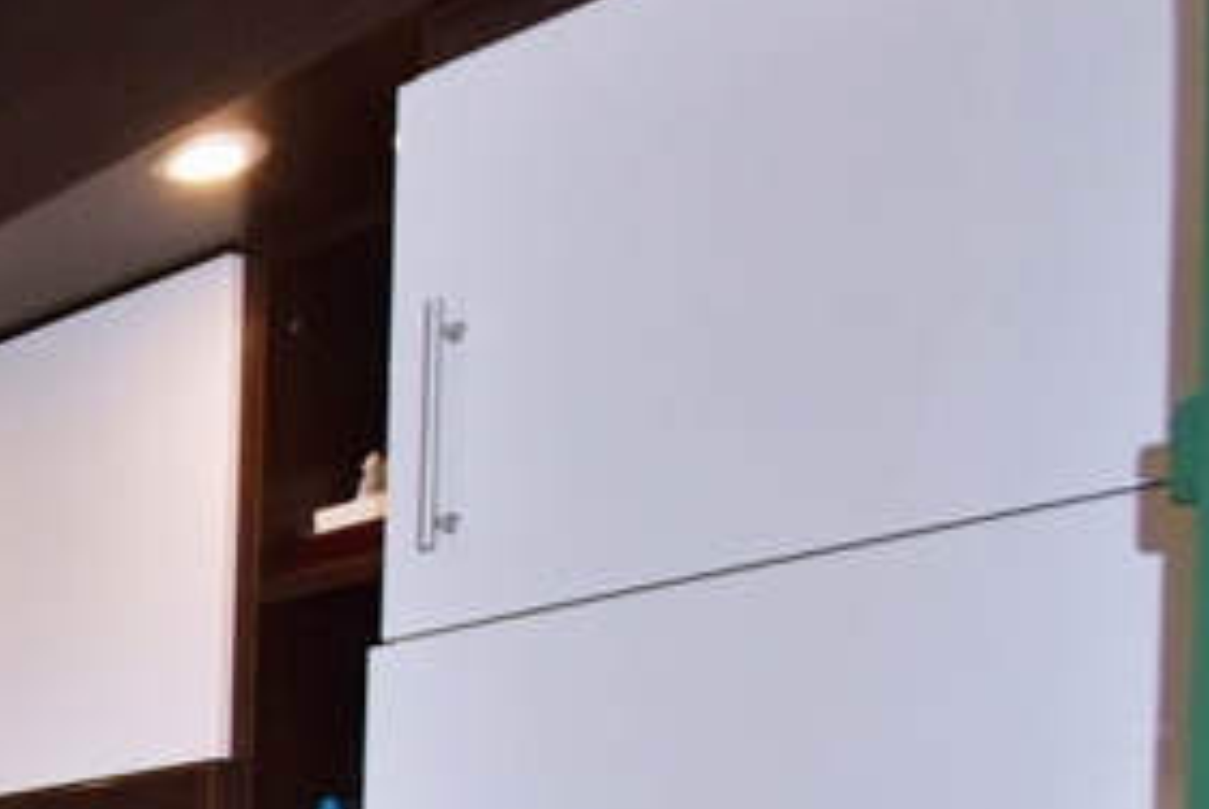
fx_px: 2152
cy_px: 1291
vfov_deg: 18.3
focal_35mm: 64
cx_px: -1046
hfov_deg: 20.4
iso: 560
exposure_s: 1/60
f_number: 4.5
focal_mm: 10
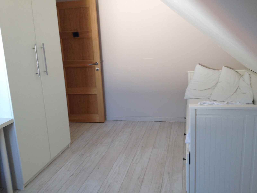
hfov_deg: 52.6
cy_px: 96
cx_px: 128
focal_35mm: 35
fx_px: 260
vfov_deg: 40.7
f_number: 2.4
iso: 50
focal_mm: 4.28
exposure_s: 1/30
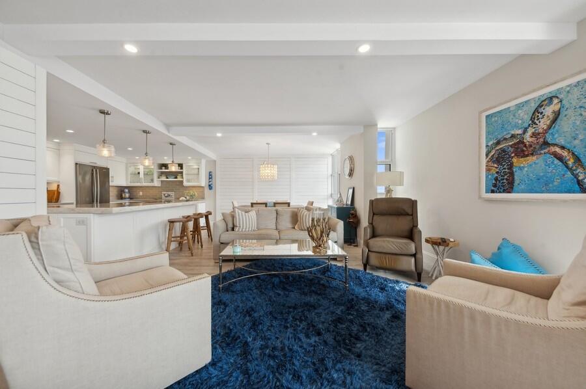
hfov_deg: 112.7
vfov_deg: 89.9
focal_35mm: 12
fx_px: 195
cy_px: 194
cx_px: 293
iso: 100
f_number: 8
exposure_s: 1/10
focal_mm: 12
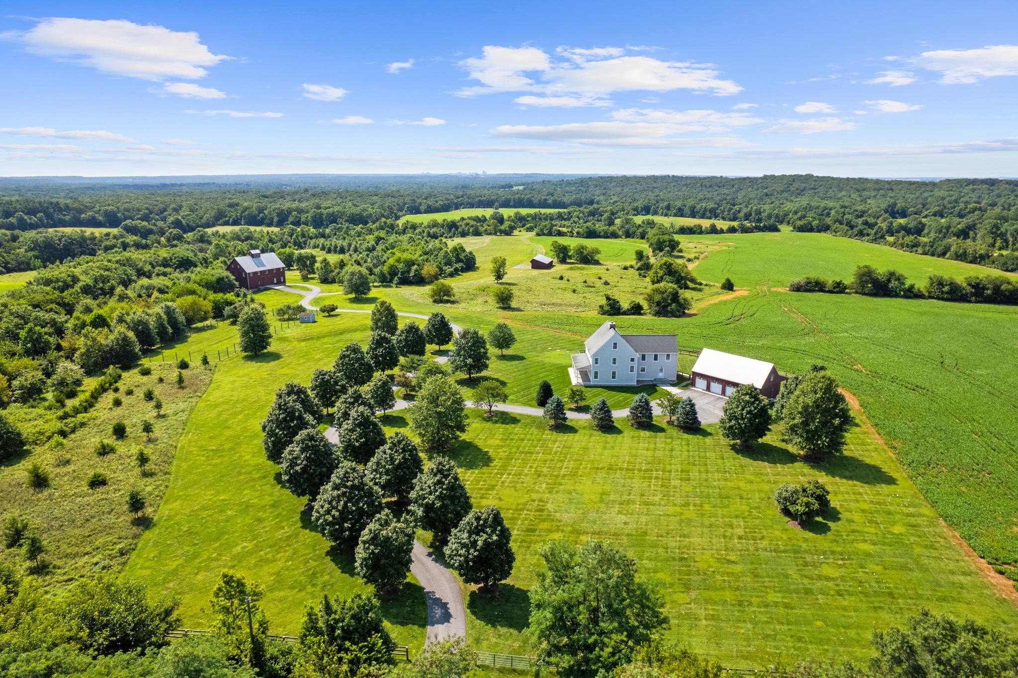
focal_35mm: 22
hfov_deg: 78.6
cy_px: 339
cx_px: 509
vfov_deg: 57.2
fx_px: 622
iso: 100
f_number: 2.8
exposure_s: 1/2500
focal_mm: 8.38
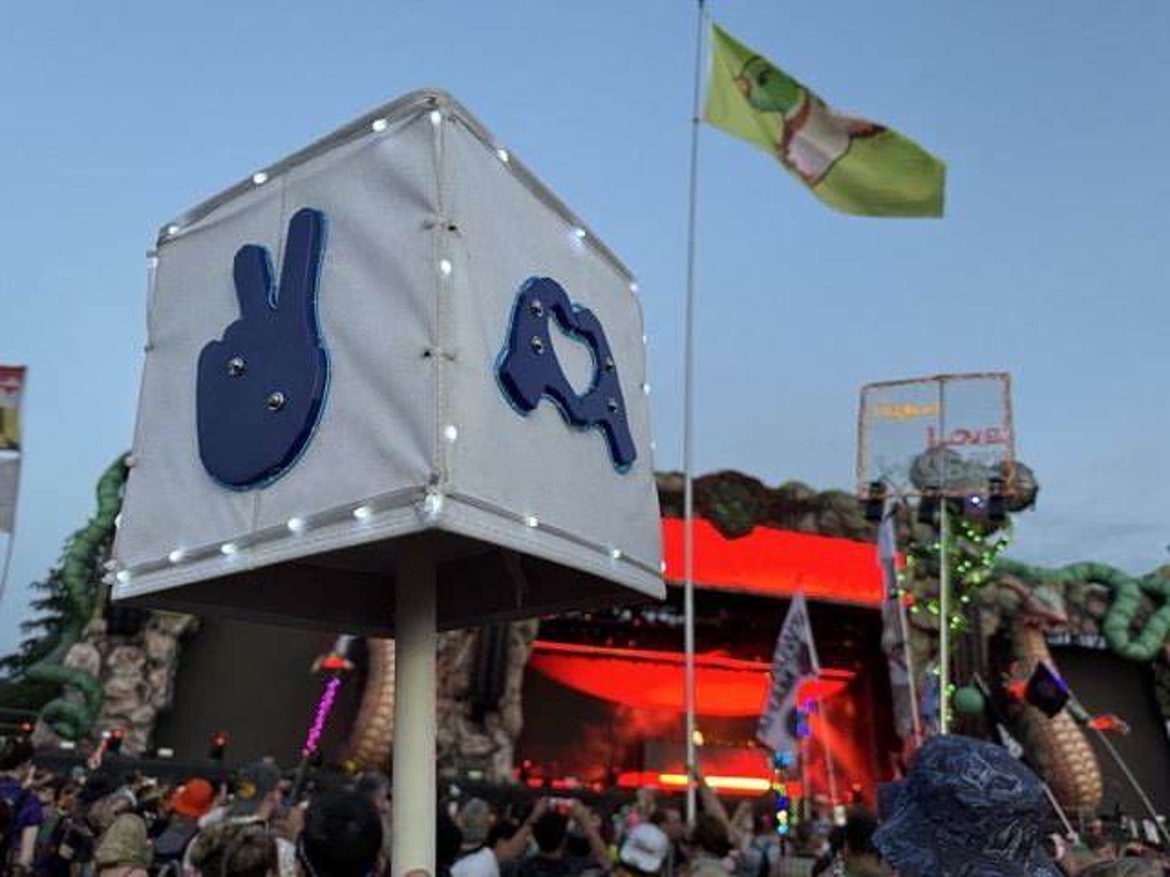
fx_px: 811
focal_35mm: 24
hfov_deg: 71.6
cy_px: 438
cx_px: 585
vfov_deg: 56.8
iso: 200
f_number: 1.78
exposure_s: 1/90
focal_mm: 6.86
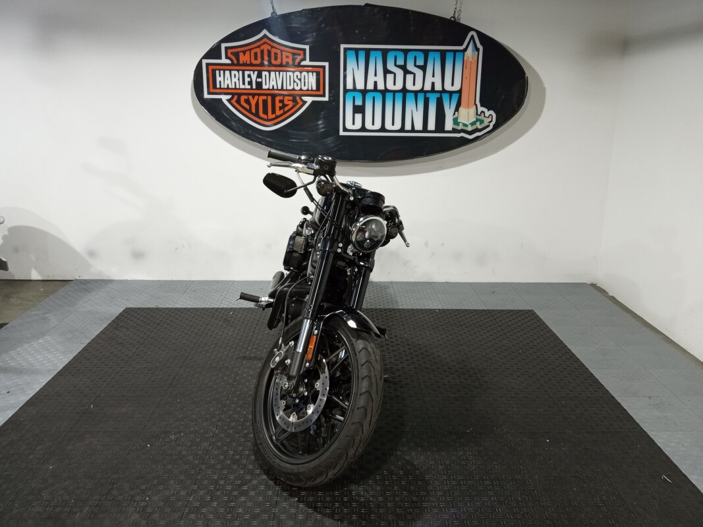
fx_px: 569
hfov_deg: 63.4
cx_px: 352
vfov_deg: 49.7
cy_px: 264
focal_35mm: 28
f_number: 2.2
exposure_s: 1/40
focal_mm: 3.71
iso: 372
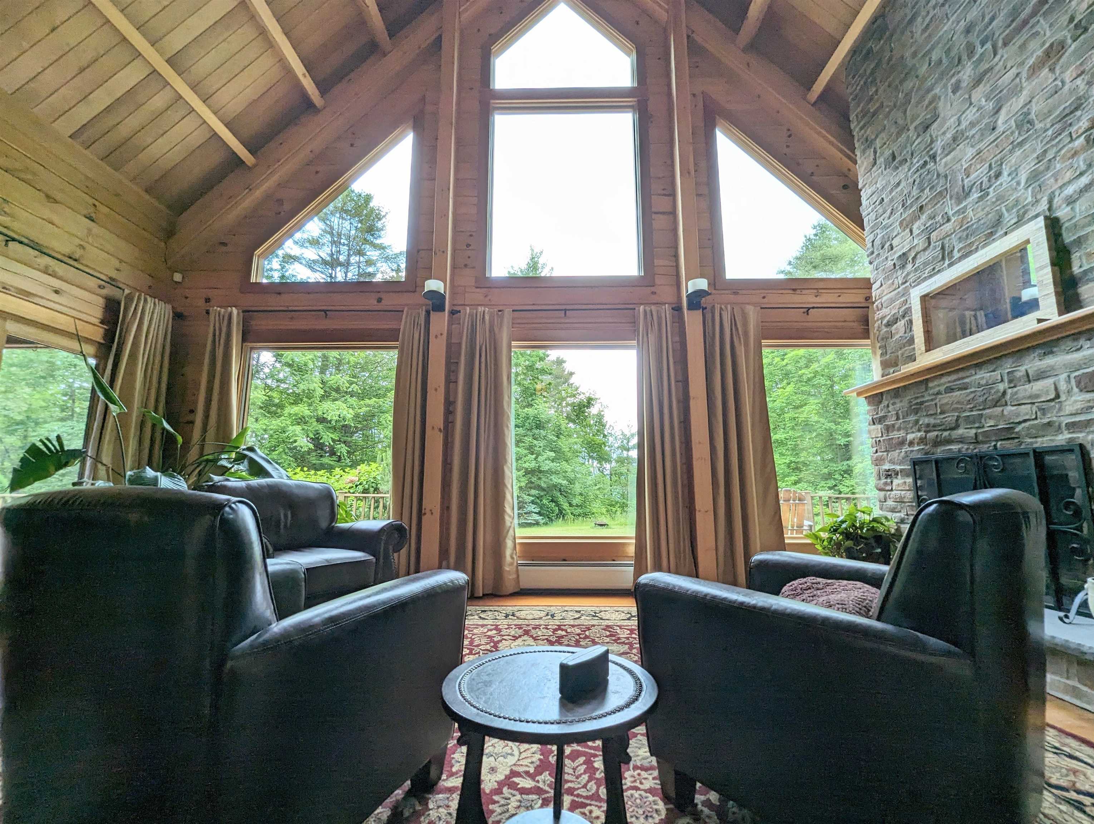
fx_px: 411
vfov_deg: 90.1
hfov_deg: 106.1
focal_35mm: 13
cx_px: 547
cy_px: 412
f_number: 2.2
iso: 62
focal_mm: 1.95
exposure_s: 1/109
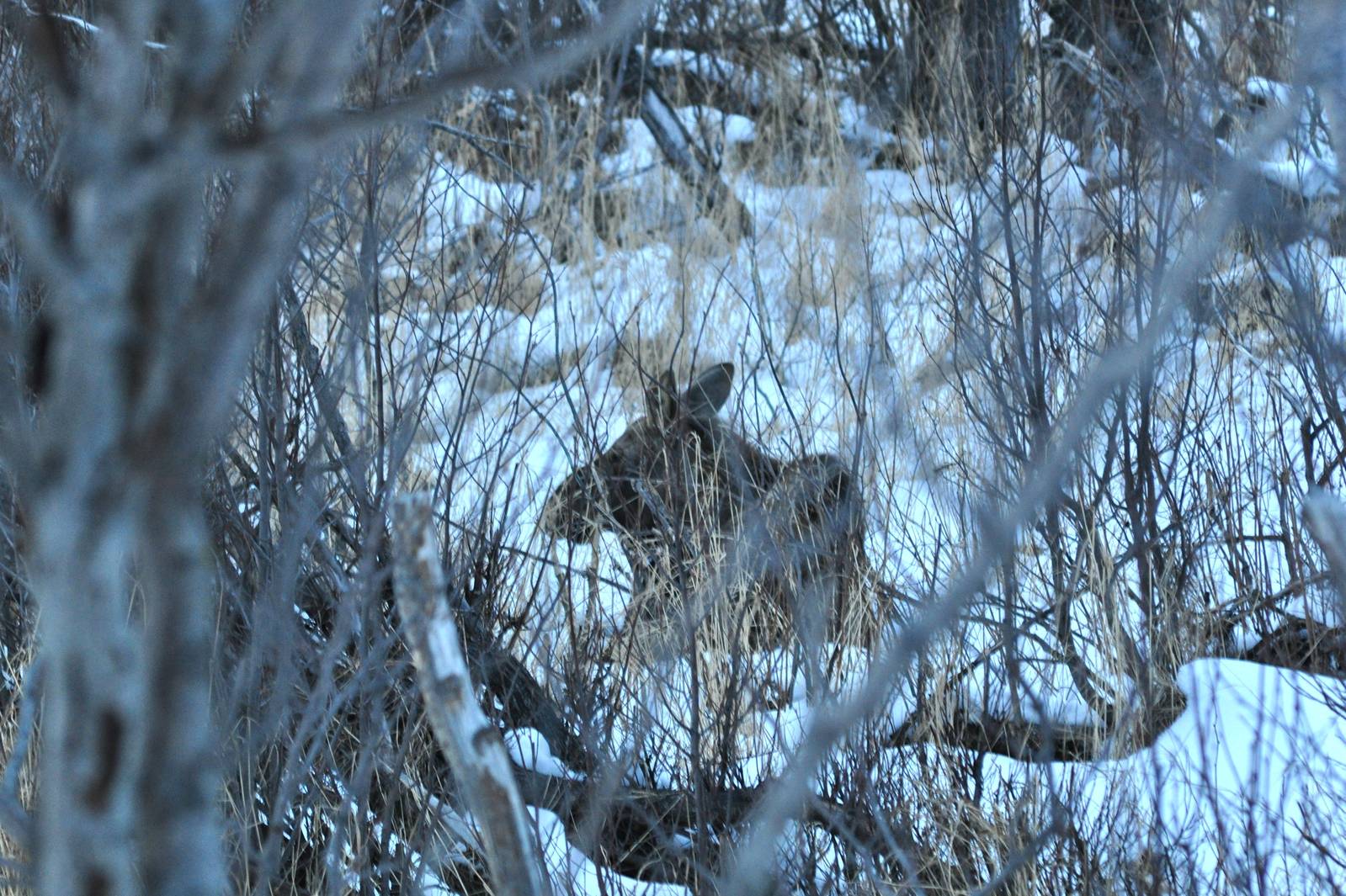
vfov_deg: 4.7
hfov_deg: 7.0
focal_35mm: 292
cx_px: 673
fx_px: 10932
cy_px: 448
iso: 800
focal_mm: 195
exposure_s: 1/25
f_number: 7.1
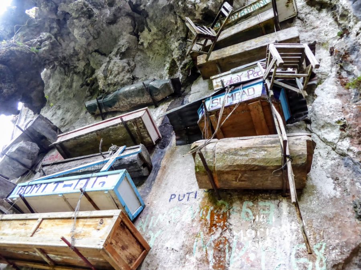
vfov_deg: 54.9
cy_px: 135
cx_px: 180
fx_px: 261
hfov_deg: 69.4
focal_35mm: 25
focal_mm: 4.3
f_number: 3.3
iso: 250
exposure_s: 1/60
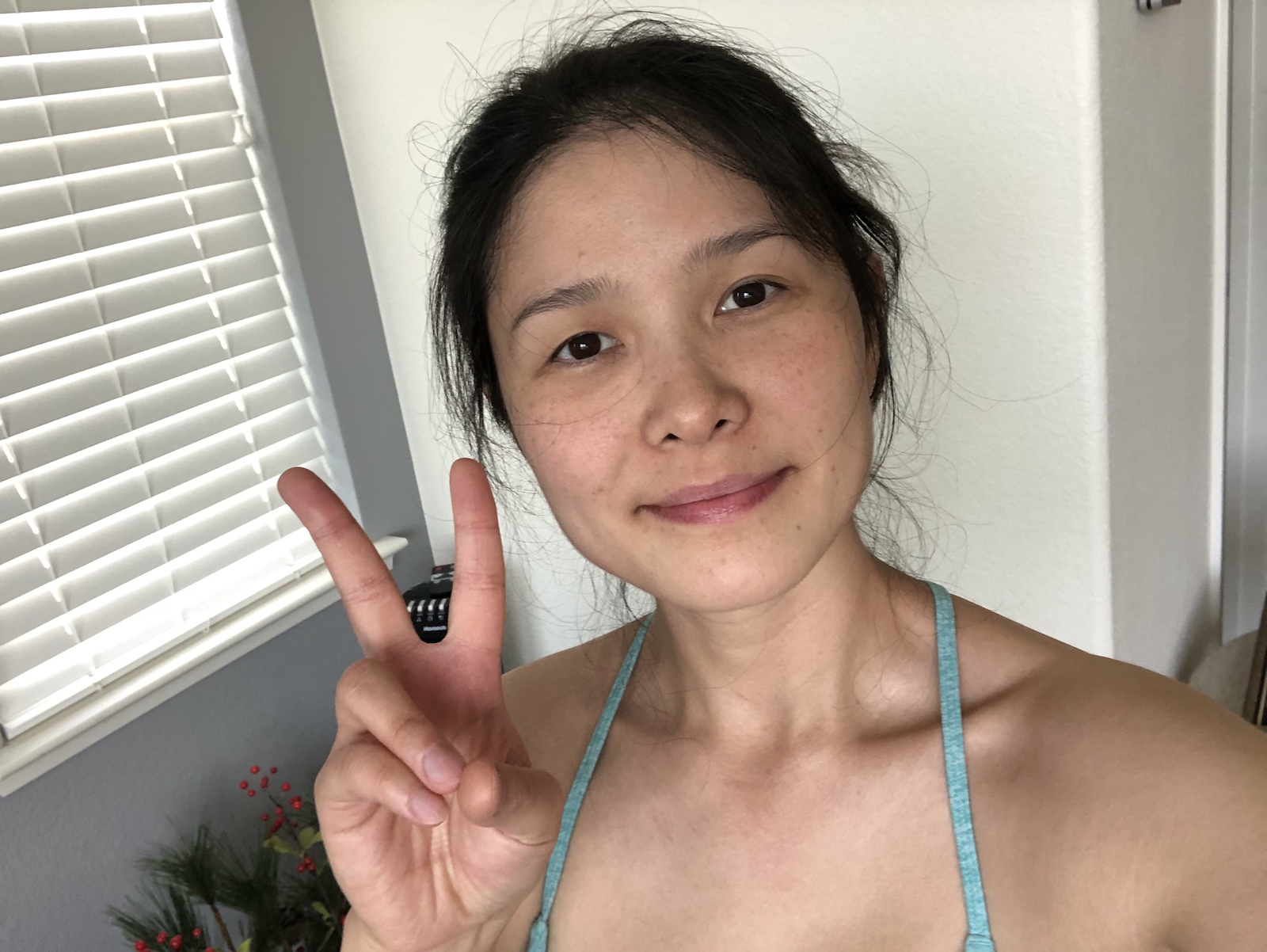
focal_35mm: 32
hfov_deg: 56.8
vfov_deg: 44.2
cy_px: 476
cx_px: 634
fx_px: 1172
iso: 125
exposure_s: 1/60
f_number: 2.2
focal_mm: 2.87
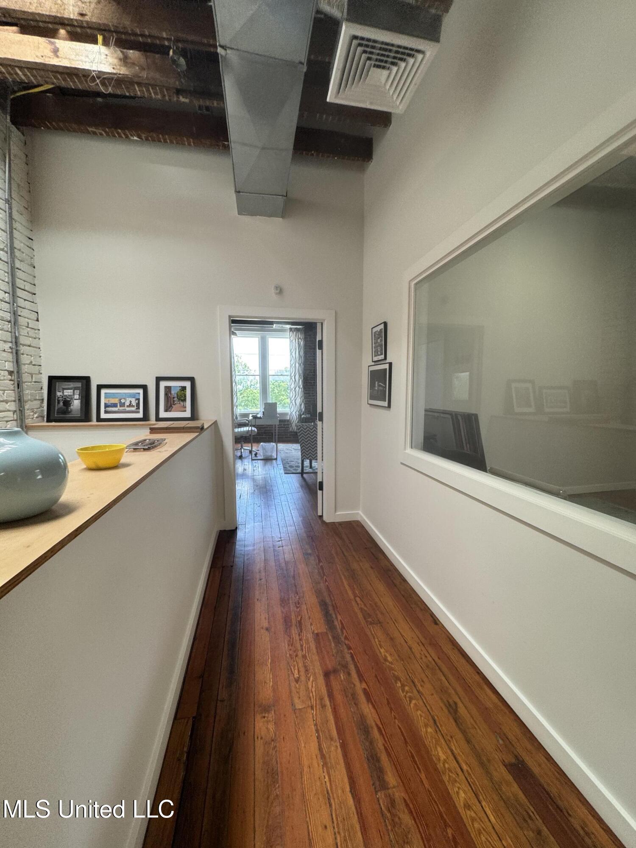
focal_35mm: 14
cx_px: 318
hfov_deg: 85.7
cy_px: 424
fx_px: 343
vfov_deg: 102.1
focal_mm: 2.22
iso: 80
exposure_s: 1/120
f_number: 2.2
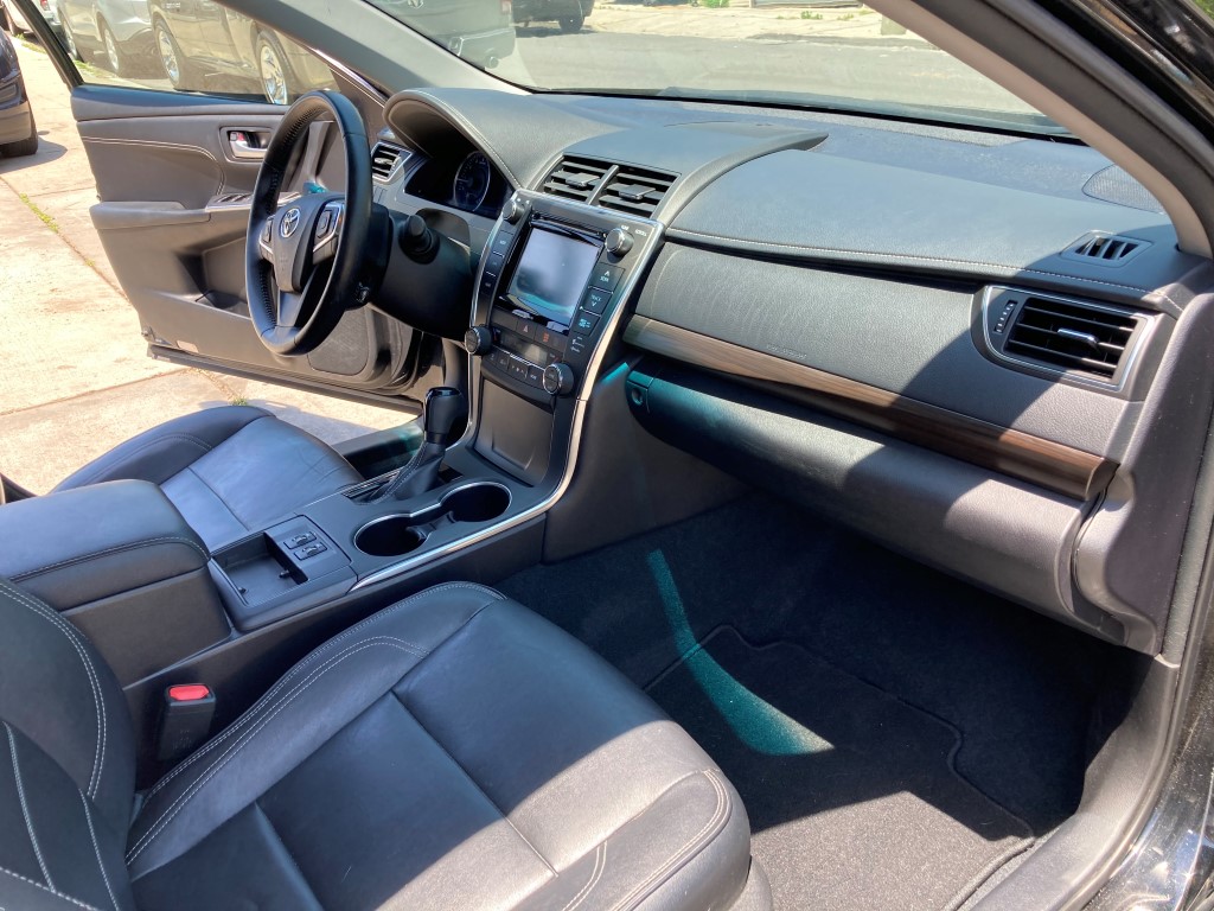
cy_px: 456
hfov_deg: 63.4
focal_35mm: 28
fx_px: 982
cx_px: 607
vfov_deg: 49.7
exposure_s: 1/160
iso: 20
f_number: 1.8
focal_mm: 3.99
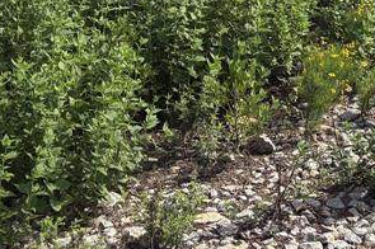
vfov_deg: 13.0
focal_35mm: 94
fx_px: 978
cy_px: -211
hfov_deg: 20.8
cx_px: 397
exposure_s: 1/5348
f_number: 1.6
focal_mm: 5.96
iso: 50
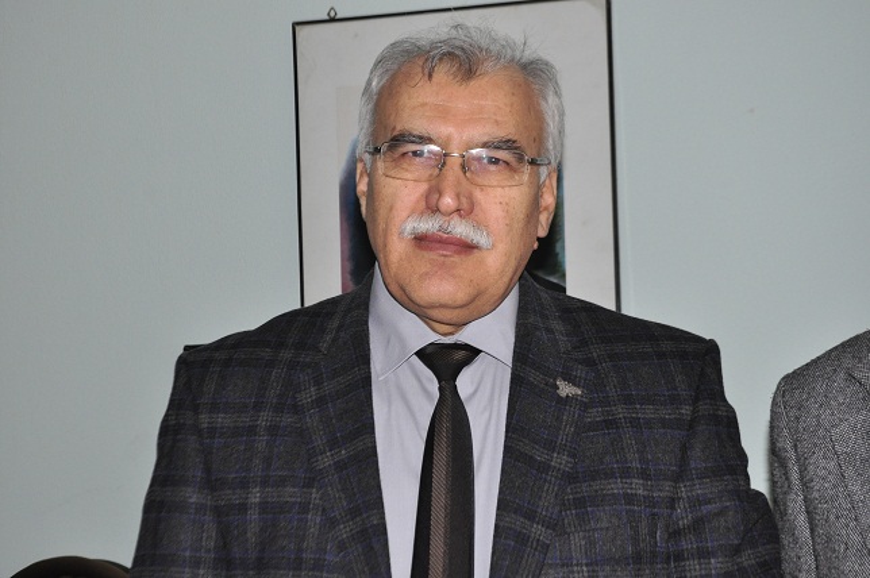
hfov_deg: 28.1
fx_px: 1738
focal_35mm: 72
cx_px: 435
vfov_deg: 18.9
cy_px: 289
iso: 800
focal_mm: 48
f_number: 4.8
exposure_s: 1/200
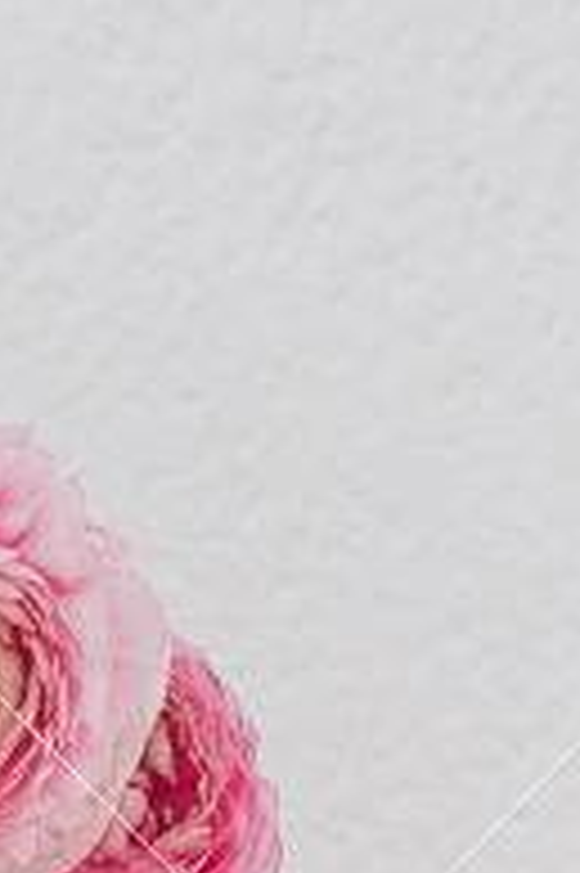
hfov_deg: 4.0
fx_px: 8110
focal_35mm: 335
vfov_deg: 5.7
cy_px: 2624
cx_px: -668
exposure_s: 1/250
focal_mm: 50
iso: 100
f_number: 6.3
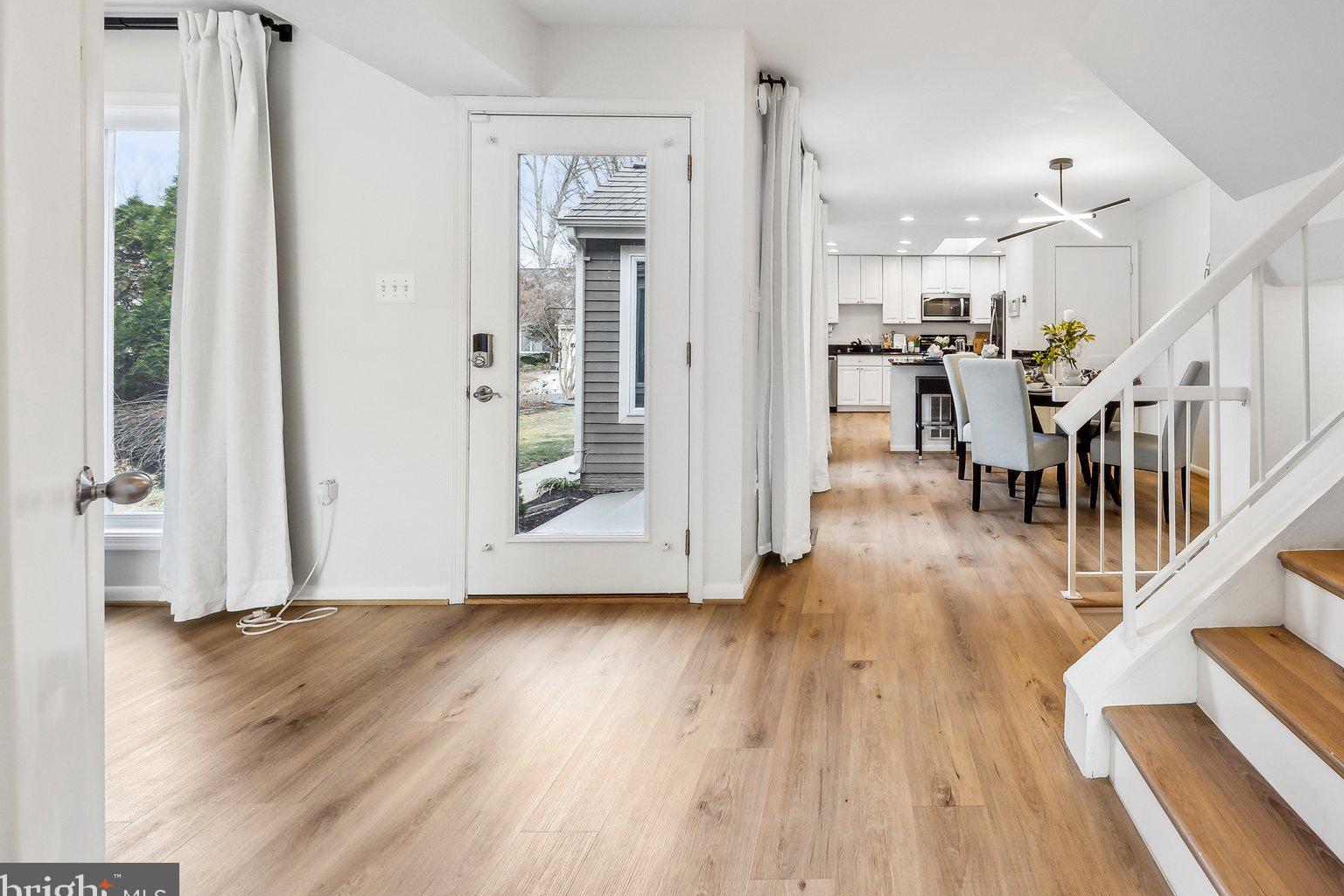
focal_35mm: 16
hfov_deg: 93.6
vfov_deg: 72.4
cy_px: 329
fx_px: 597
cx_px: 881
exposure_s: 1/40
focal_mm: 12
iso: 640
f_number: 7.1
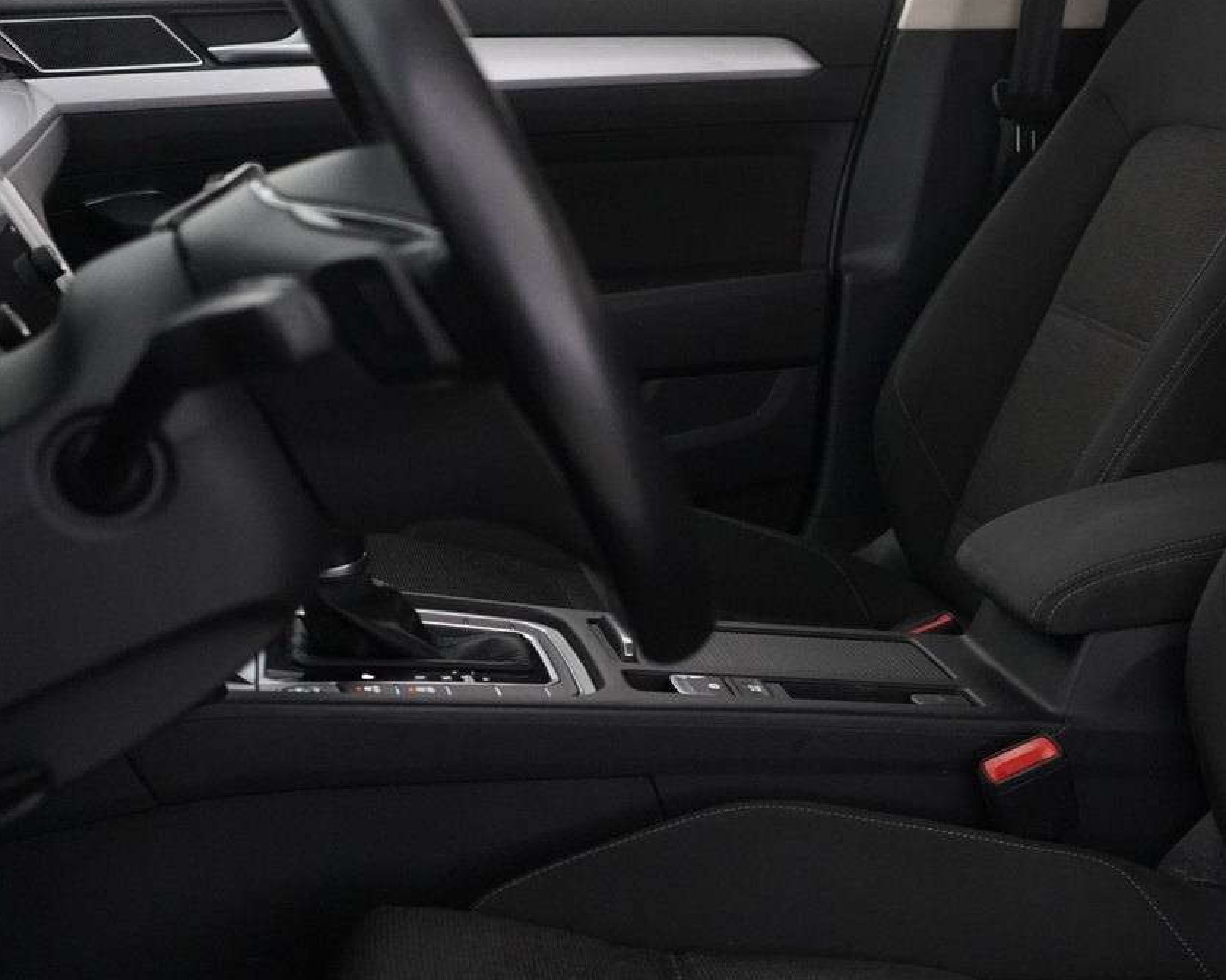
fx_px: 2104
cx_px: 1173
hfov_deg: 30.6
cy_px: 393
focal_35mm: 58
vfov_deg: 26.2
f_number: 4
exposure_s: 1/60
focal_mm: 32
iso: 4000
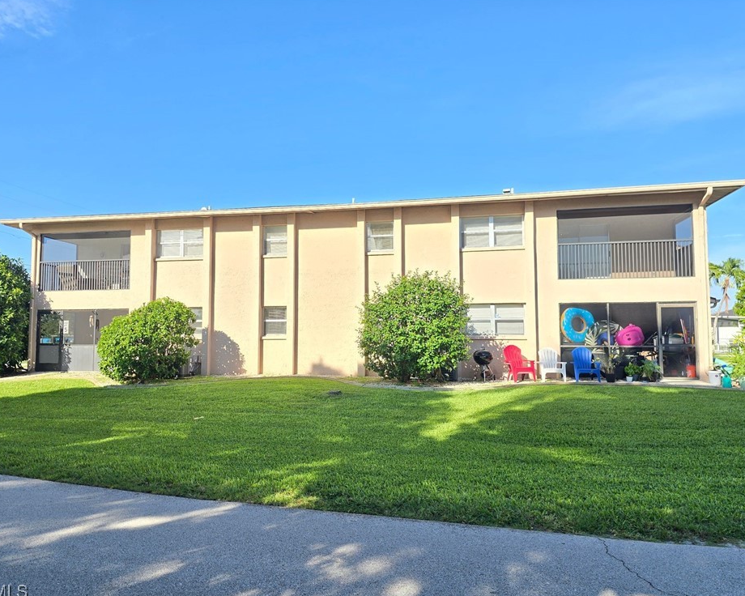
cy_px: 299
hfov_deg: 68.1
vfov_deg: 56.8
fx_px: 551
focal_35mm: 25
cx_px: 365
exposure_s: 1/300
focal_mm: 6.3
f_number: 1.7
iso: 12
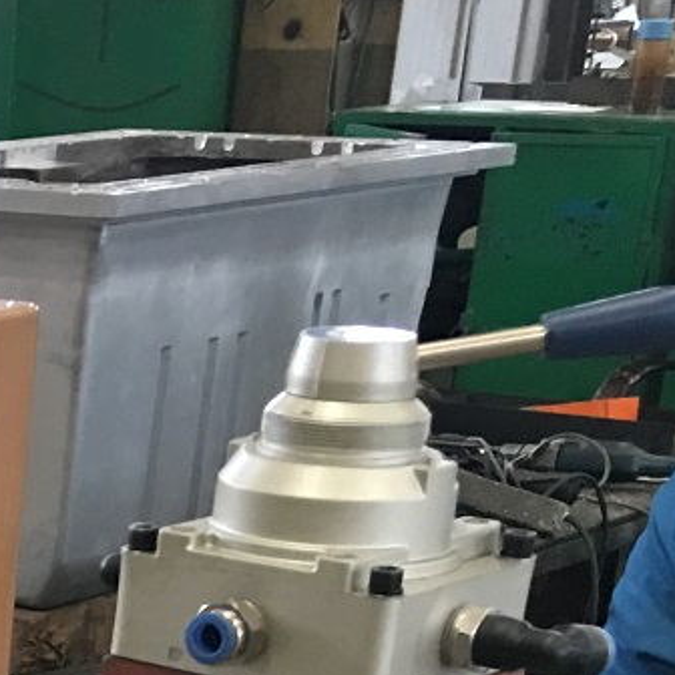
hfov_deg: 12.2
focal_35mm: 123
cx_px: -754
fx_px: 2714
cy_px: 1035
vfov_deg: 13.3
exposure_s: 1/17
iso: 80
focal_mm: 4.15
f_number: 2.2
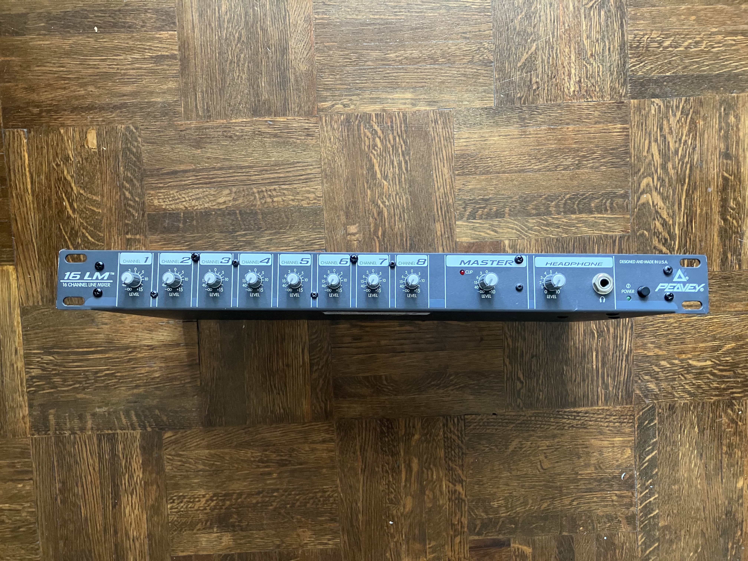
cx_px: 374
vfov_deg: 49.7
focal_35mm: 28
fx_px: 605
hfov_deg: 63.4
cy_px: 280
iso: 320
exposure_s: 1/44
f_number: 1.8
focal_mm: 3.99
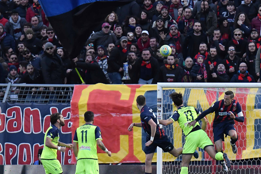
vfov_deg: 1.8
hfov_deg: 2.7
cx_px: 240
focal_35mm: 775
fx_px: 5618
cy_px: 99
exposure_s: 1/1250
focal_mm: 270
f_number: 4.5
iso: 2000
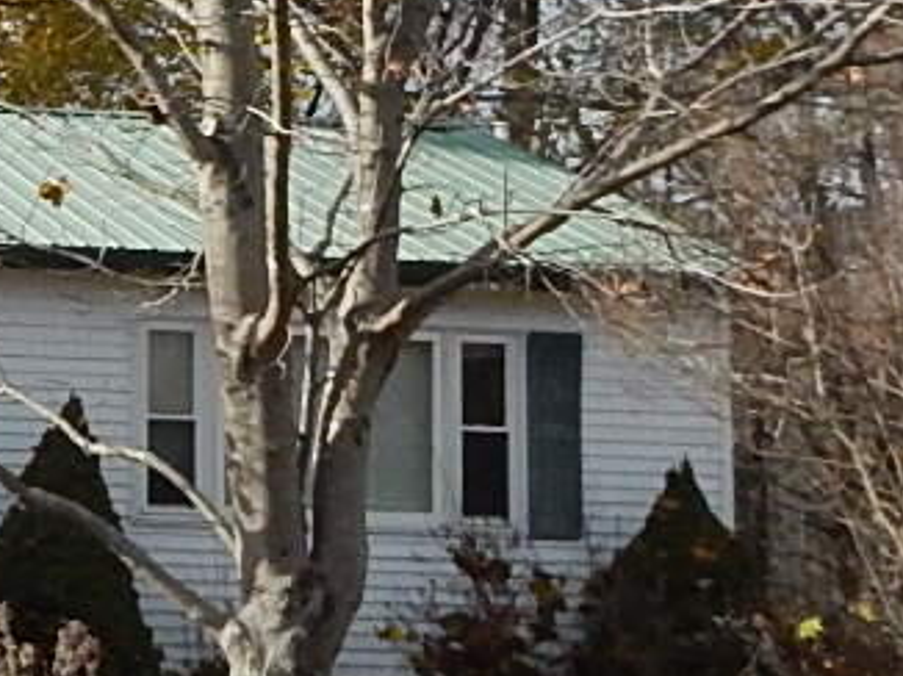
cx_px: -662
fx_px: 2946
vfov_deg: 13.1
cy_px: 180
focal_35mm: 113
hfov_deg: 15.3
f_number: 6
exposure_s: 1/1500
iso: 400
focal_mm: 4
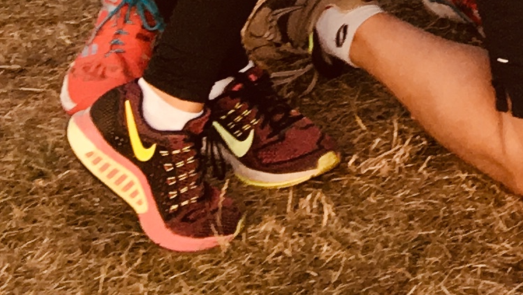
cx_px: 1050
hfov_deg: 11.4
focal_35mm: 170
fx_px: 2358
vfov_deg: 6.3
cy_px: -731
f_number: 2.2
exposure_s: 1/100
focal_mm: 4.15
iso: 40
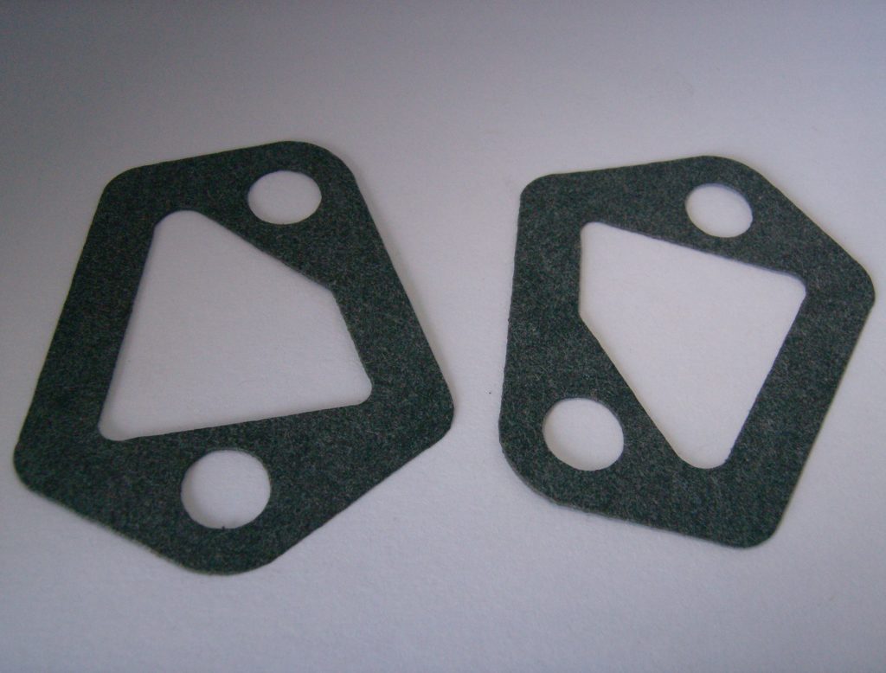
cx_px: 443
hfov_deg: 51.1
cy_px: 336
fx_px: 926
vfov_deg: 40.0
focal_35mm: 36
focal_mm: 6
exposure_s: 1/43.9
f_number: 2.8
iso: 200
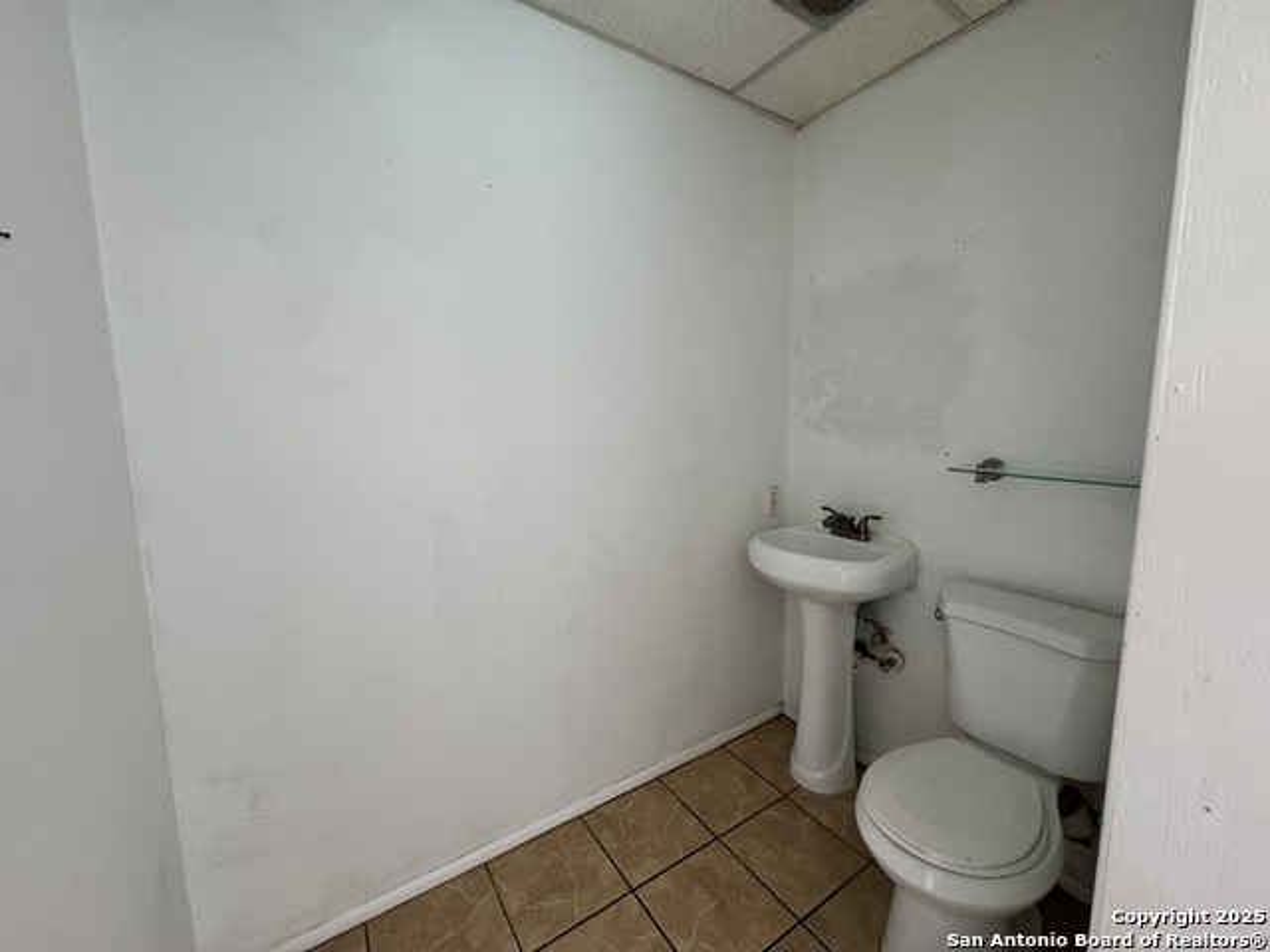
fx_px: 514
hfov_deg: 102.1
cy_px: 476
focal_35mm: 14
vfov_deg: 85.7
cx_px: 635
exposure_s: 1/60
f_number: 2.2
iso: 640
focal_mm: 2.22
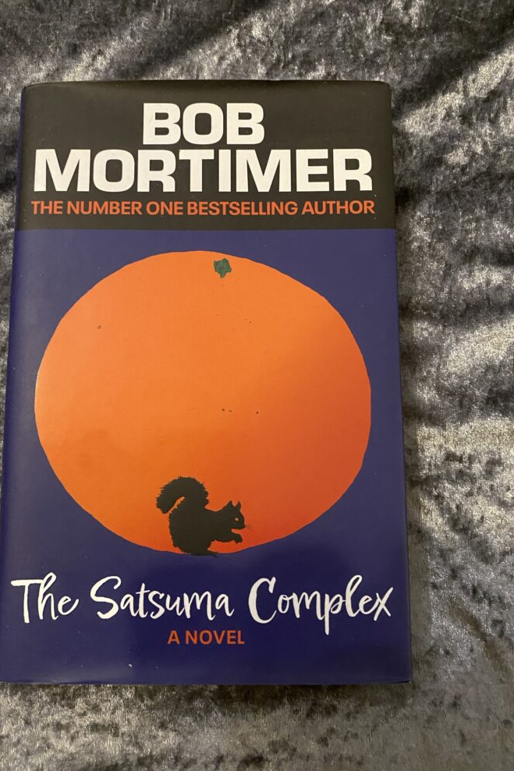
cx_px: 223
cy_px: 376
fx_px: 600
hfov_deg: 46.3
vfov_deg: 65.5
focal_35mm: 28
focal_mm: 4.25
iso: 640
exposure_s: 1/25
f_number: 1.8
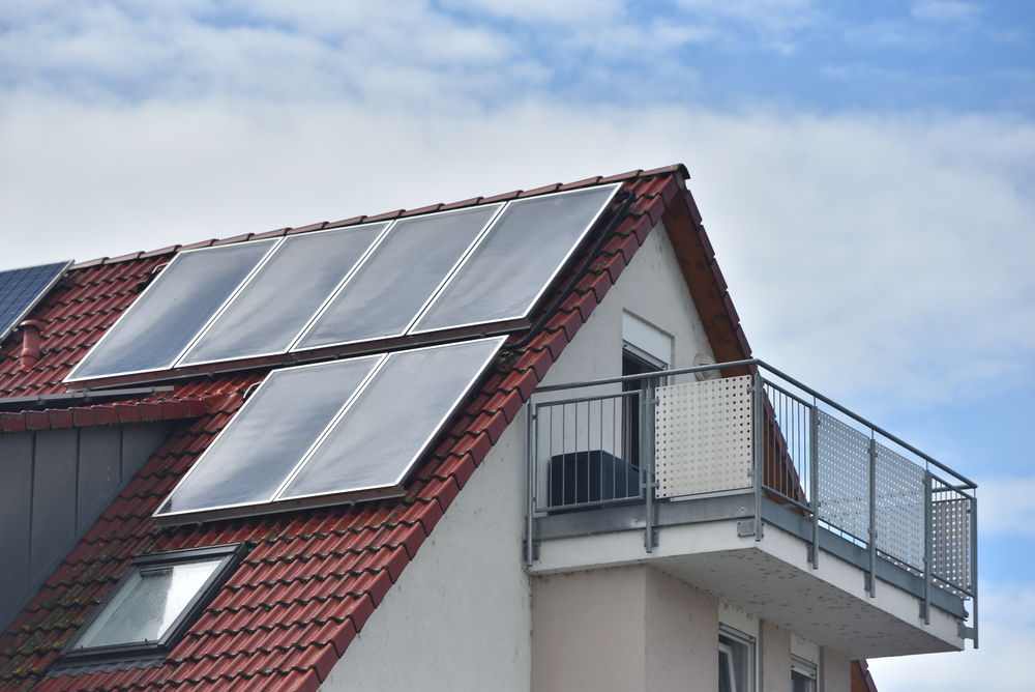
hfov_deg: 13.7
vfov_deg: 9.2
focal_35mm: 150
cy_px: 346
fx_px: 4315
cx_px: 518
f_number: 4.5
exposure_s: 1/3200
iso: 400
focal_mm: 150
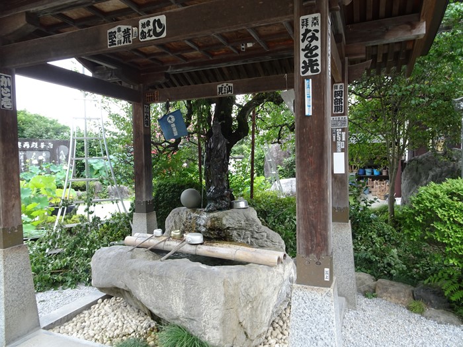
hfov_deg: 71.6
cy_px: 174
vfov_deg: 56.8
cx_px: 232
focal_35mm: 24
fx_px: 321
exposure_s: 1/30
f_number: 3.5
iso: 80
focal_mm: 4.1
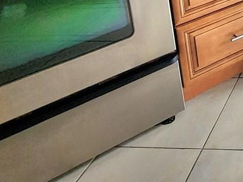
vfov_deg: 20.8
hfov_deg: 27.0
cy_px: -132
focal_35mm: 52
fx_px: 365
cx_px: 357
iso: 250
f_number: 2.2
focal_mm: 2.2
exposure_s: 1/60.2
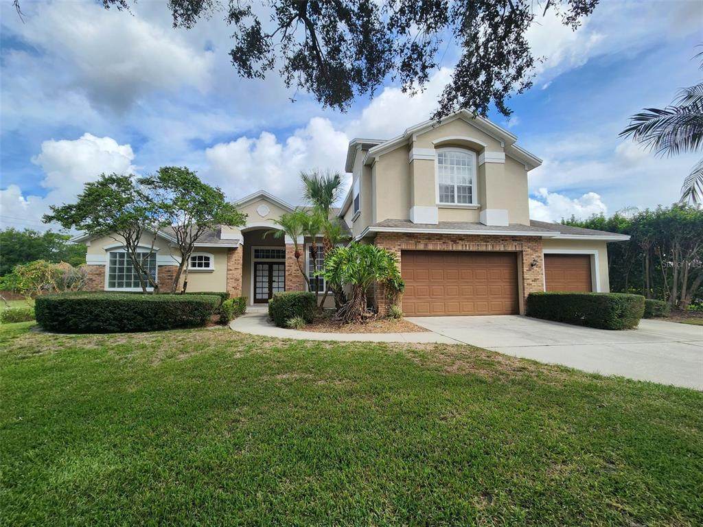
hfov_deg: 106.2
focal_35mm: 13
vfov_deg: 89.9
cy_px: 264
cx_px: 352
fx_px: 264
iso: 50
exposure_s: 1/1265
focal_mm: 2.2
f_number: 2.2
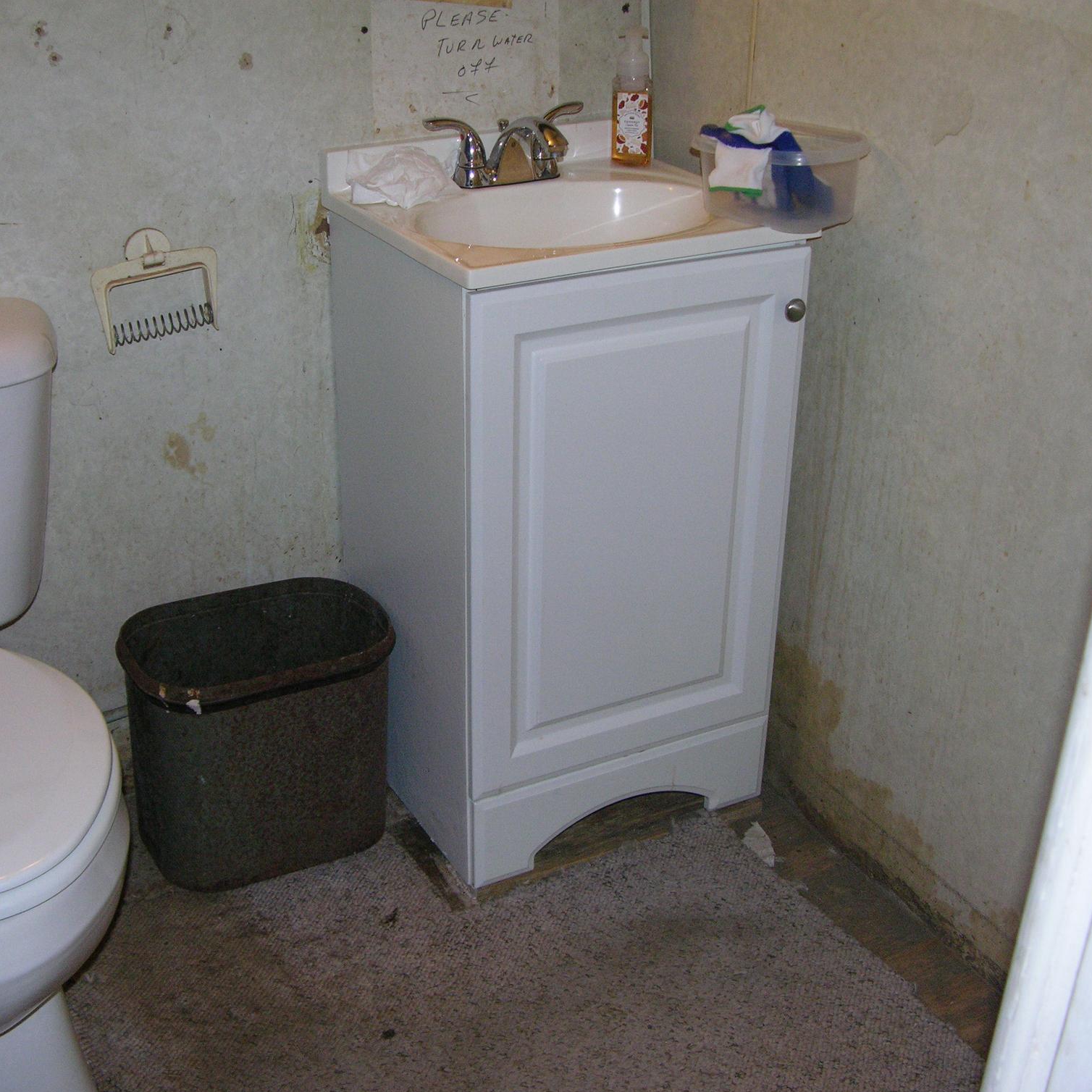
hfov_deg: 39.9
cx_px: 440
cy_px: 544
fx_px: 1499
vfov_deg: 40.0
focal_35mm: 42
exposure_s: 1/60.1
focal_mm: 8.9
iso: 200
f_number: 2.8
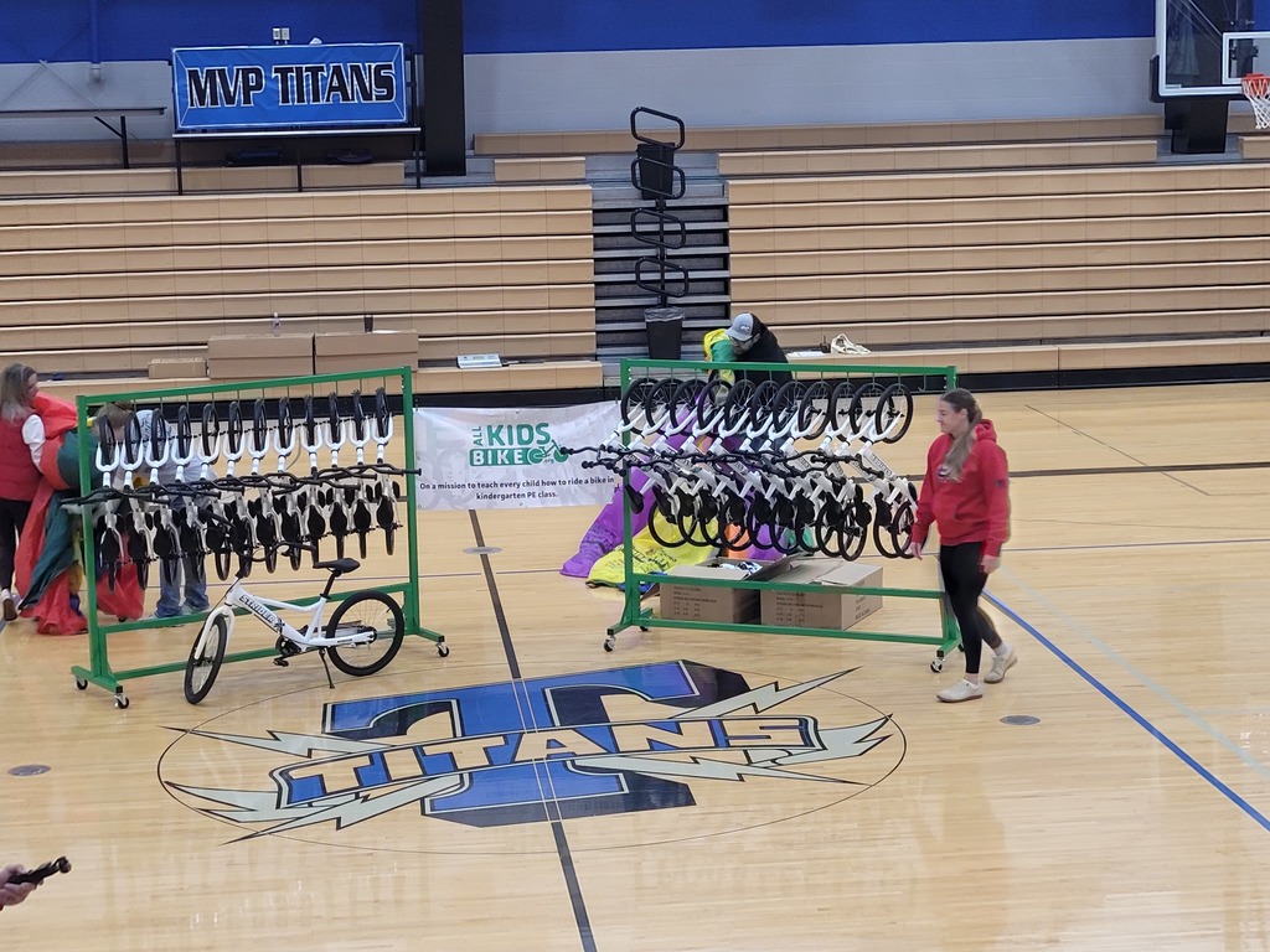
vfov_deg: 53.1
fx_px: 954
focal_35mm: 26
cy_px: 476
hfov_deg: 67.3
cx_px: 635
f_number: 1.8
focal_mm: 5.4
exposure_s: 1/120
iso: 160
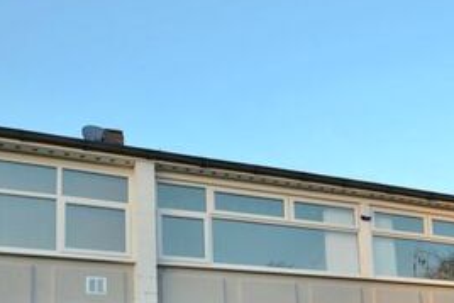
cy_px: 348
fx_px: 593
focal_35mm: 47
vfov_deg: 26.1
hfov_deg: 40.9
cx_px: 332
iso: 160
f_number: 5.6
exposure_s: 1/125
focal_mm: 12
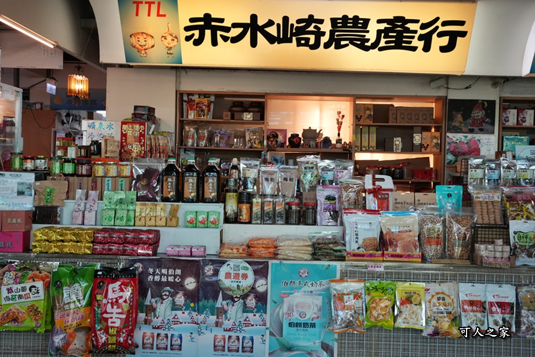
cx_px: 268
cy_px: 178
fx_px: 594
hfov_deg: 48.5
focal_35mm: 40
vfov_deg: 33.4
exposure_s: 1/200
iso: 3200
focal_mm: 40
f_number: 6.3
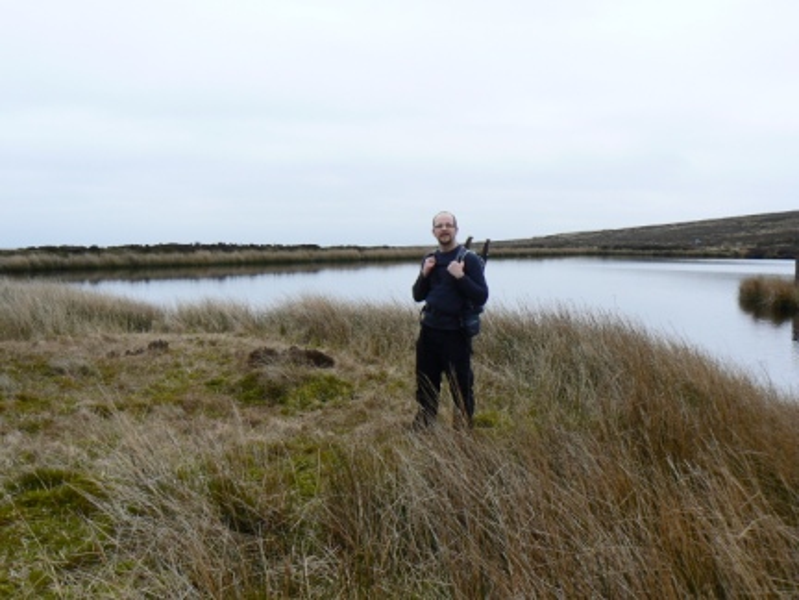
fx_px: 831
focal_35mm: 36
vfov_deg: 39.7
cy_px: 300
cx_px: 400
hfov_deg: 51.4
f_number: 5.6
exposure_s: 1/320
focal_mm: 6
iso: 80
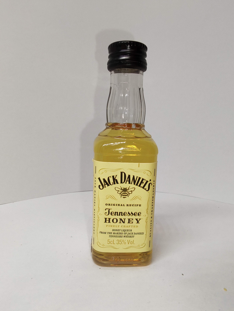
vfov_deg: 65.3
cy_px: 156
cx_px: 117
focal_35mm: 27
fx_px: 243
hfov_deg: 51.4
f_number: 2.2
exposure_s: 1/100
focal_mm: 1.96
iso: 64
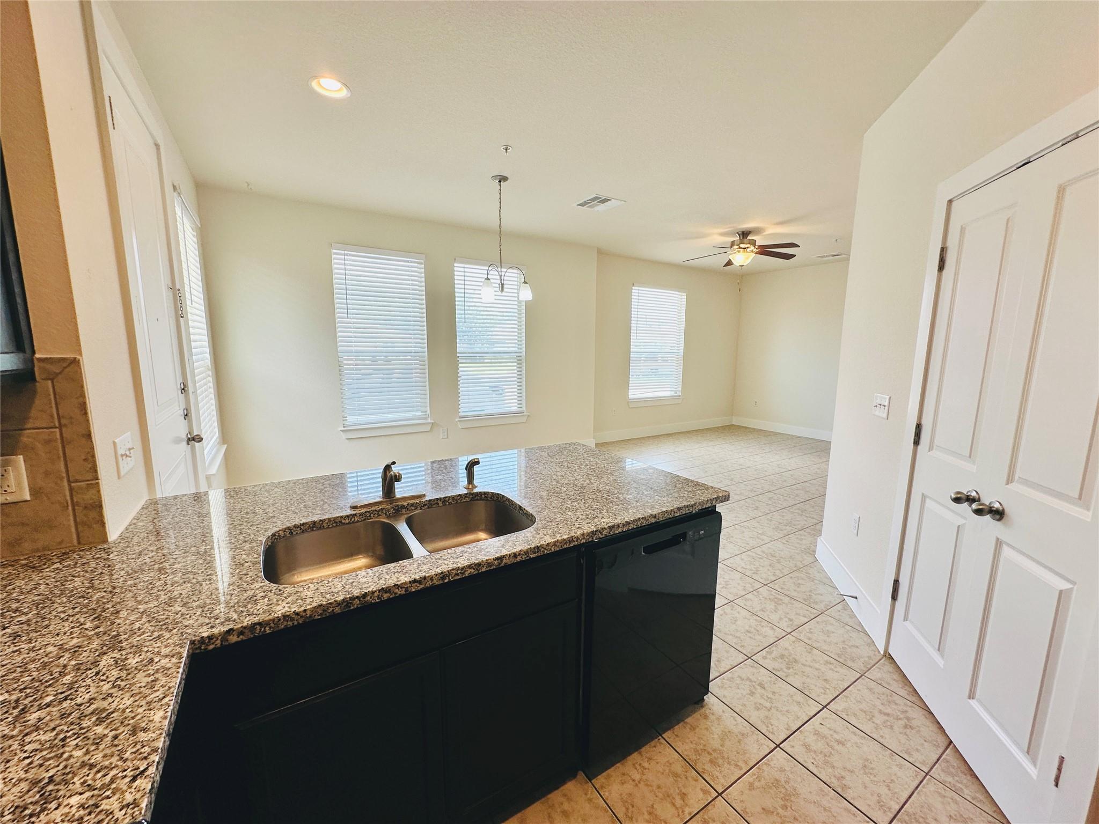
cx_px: 550
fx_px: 444
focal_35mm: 14
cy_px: 412
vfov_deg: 85.7
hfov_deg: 102.1
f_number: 2.2
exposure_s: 1/120
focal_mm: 2.22
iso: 64
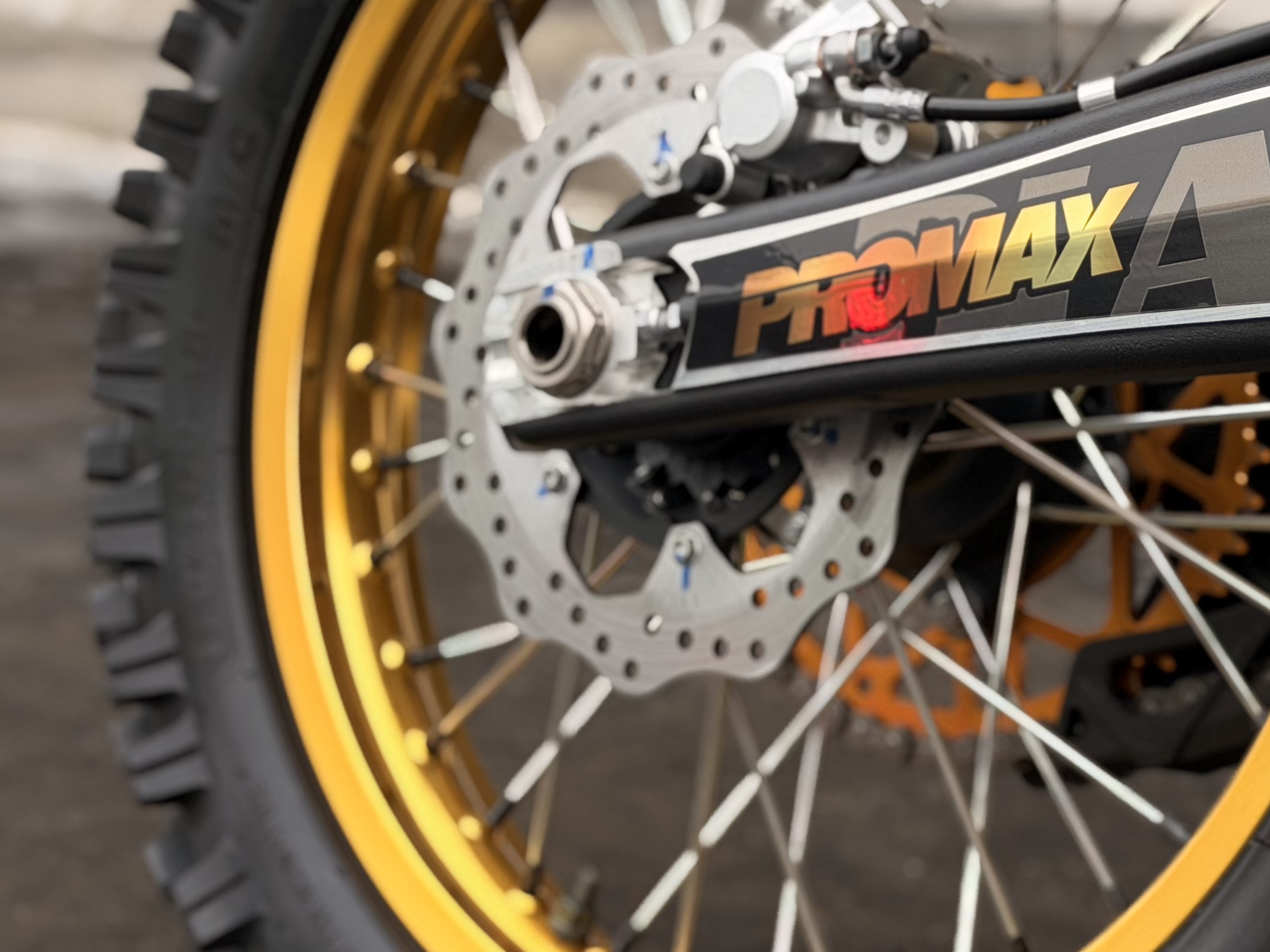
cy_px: 352
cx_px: 809
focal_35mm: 92
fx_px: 3375
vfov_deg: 16.0
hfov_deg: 21.3
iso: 80
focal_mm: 6.76
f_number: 1.78
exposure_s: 1/322
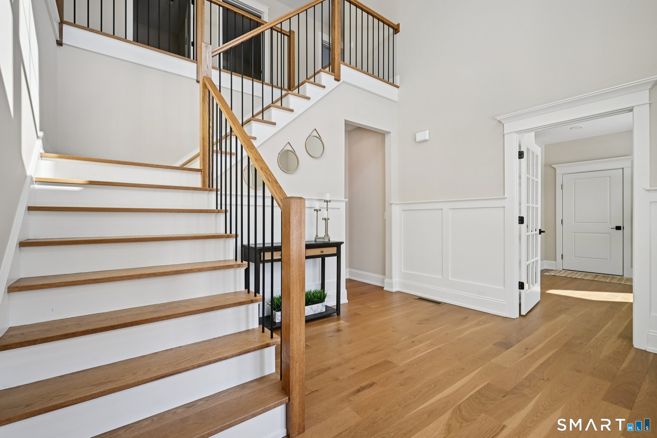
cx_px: 328
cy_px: 219
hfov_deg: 96.7
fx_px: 292
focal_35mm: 16
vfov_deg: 73.7
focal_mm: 16
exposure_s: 1/100
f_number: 8
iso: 400
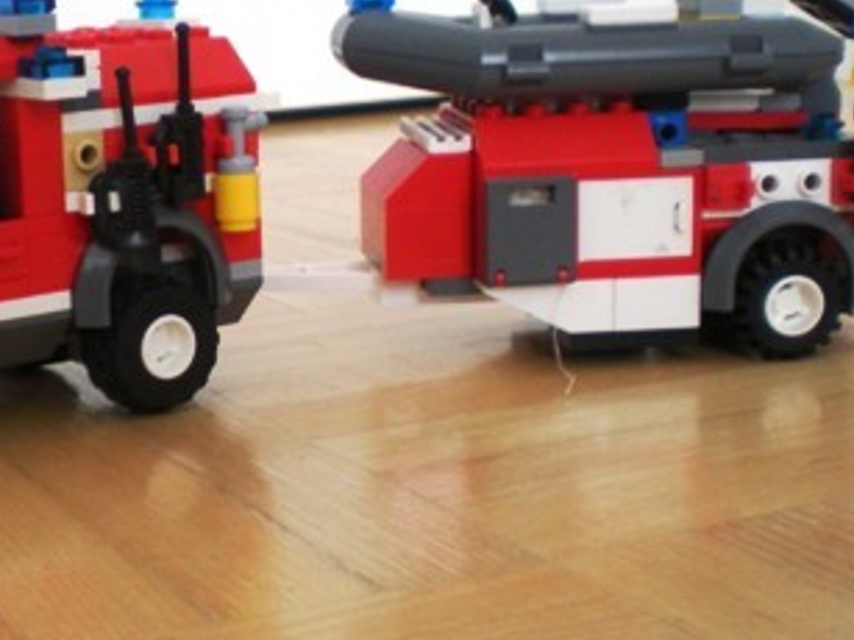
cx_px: 191
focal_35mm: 76
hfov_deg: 25.3
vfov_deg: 19.4
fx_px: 1874
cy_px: 342
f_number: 3.1
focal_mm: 6.3
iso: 200
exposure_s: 1/41.7
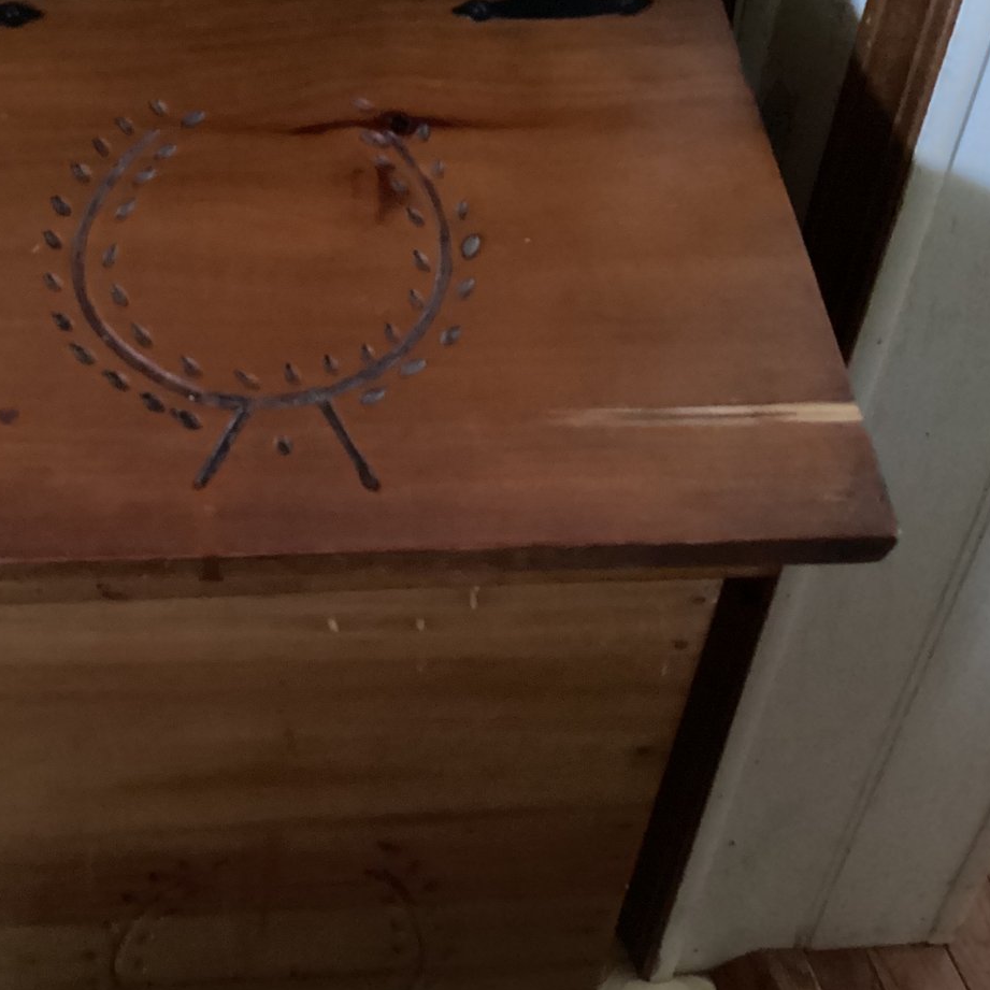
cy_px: 435
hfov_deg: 36.6
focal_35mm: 45
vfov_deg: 37.5
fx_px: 1456
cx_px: 234
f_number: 2.4
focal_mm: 3.3
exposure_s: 1/15
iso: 800
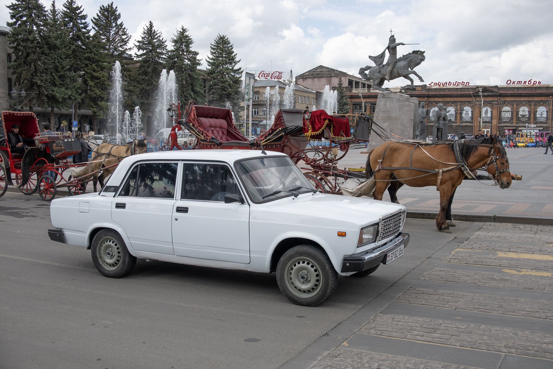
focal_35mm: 62
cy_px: 184
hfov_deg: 32.4
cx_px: 276
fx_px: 952
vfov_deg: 21.9
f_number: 7.1
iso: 100
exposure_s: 1/400
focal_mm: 62
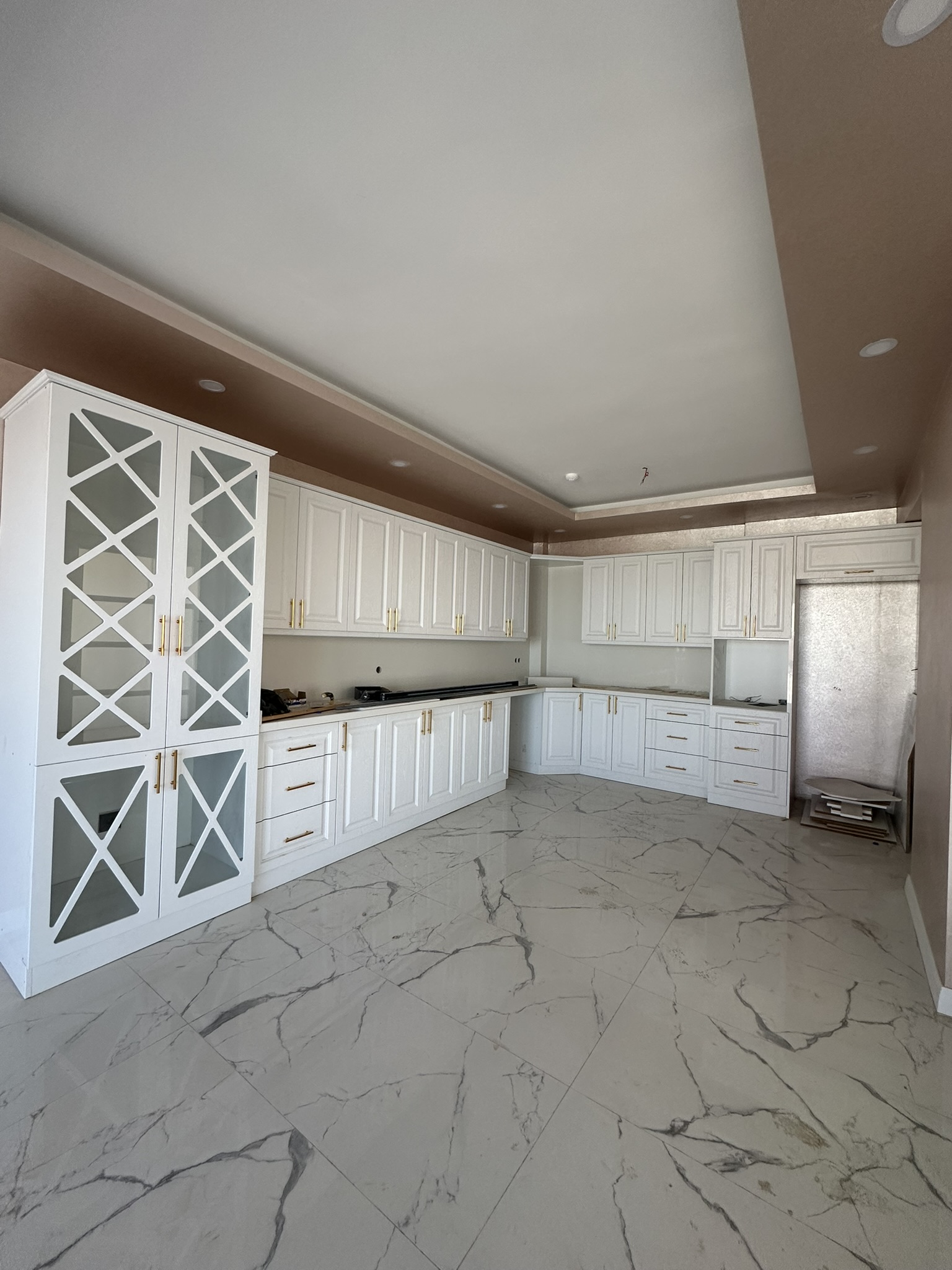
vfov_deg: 102.1
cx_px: 476
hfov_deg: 85.7
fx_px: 513
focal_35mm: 14
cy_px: 635
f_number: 2.2
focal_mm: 2.22
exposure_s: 1/99
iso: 160
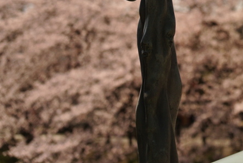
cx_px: 258
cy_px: -10
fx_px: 1265
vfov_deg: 7.3
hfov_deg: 10.8
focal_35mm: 187
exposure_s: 1/2000
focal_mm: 30
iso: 100
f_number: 3.8
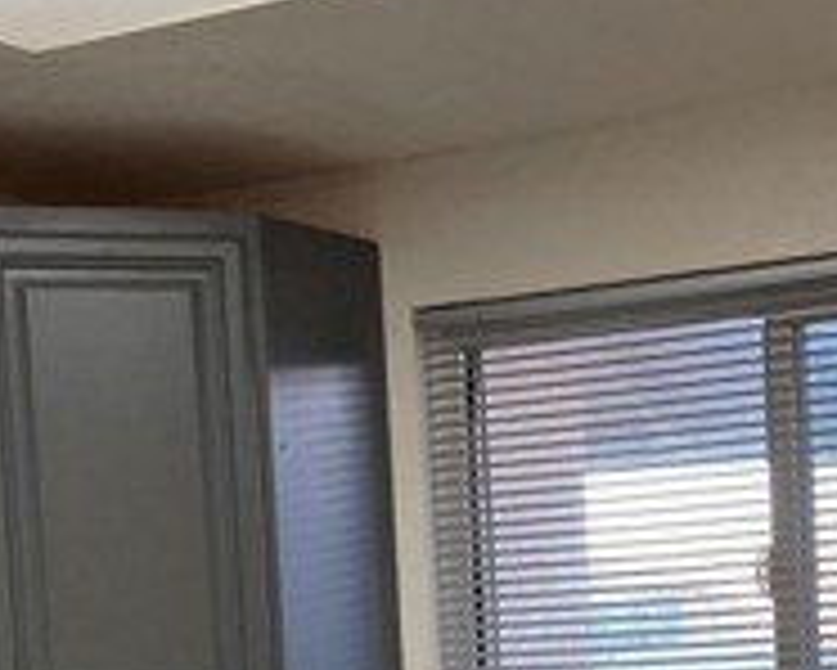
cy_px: 877
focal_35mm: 94
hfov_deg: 20.1
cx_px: 670
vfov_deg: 15.6
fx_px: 2330
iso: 100
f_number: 1.8
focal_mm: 3.99
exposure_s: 1/60
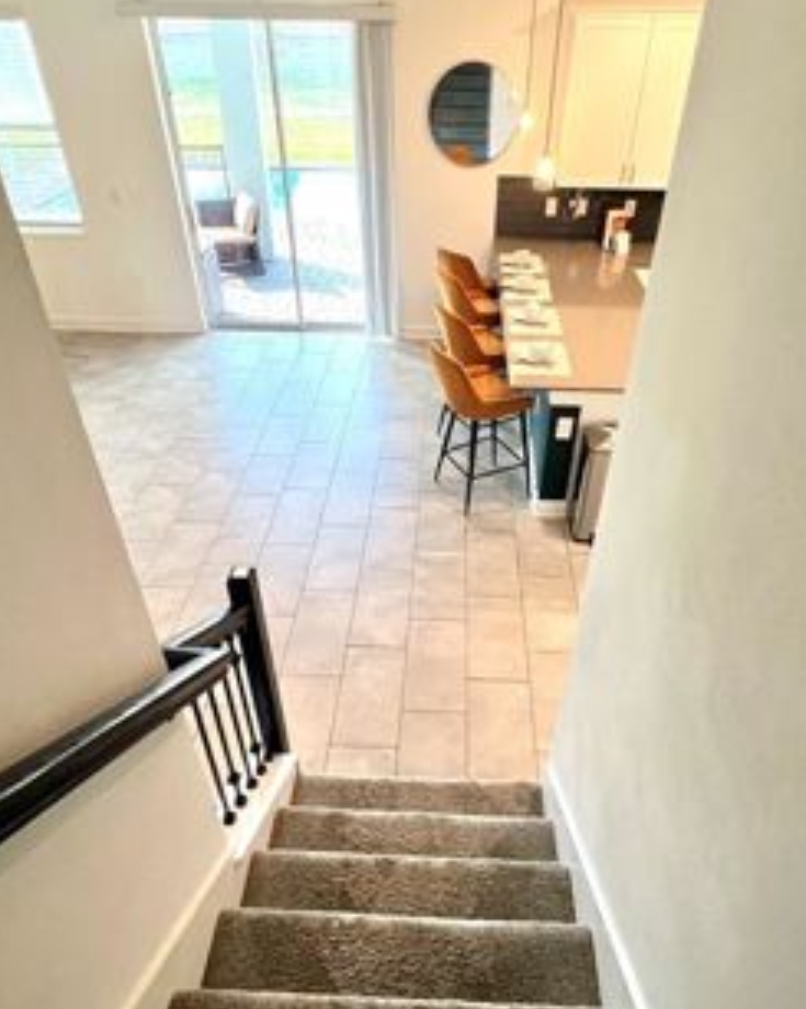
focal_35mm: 22
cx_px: 429
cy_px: 572
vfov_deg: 74.7
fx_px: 657
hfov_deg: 63.0
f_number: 1.8
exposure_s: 1/120
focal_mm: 1.57
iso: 250
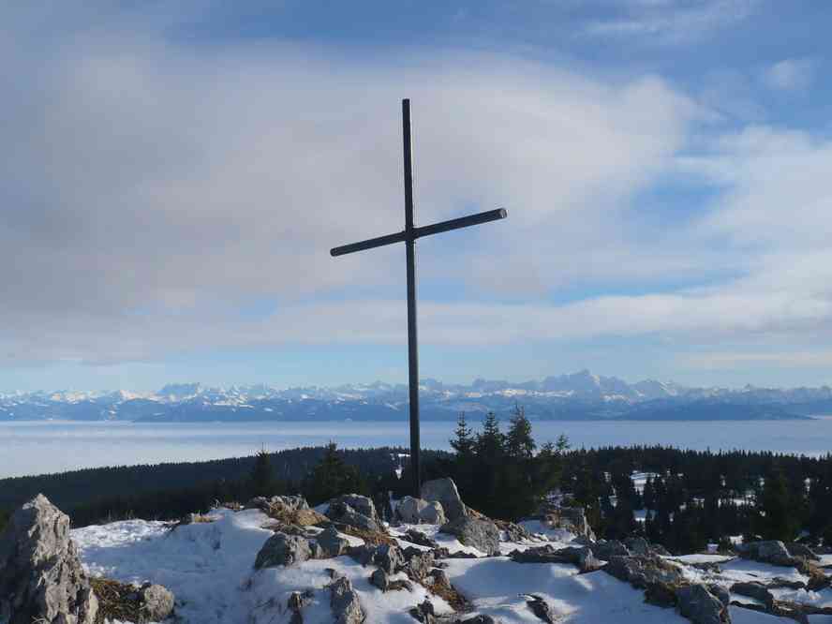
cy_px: 312
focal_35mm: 41
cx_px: 416
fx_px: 985
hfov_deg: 45.8
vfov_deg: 35.1
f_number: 8
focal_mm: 5.8
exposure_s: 1/320
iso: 100
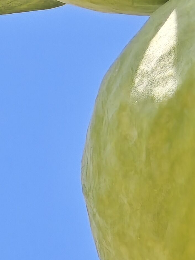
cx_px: 230
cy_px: 47
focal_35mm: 601
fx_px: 4515
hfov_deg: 2.5
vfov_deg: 3.3
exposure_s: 1/397
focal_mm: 19.4
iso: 50
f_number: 2.5
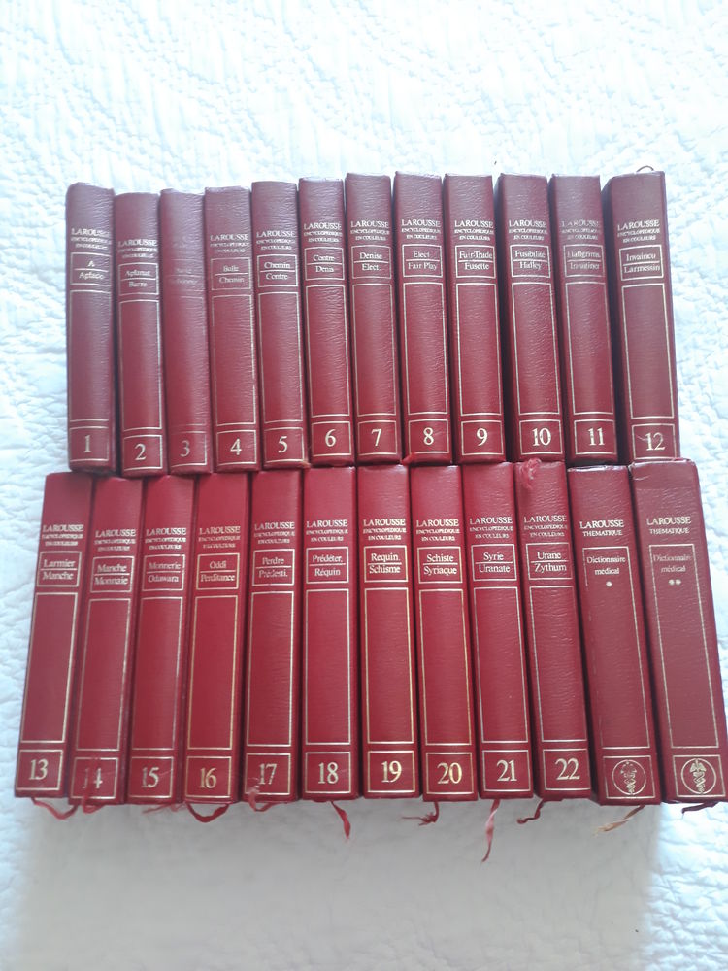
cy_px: 486
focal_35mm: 27
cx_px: 364
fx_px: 757
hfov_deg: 51.4
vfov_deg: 65.3
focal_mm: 3.71
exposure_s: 1/25
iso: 160
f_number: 1.7
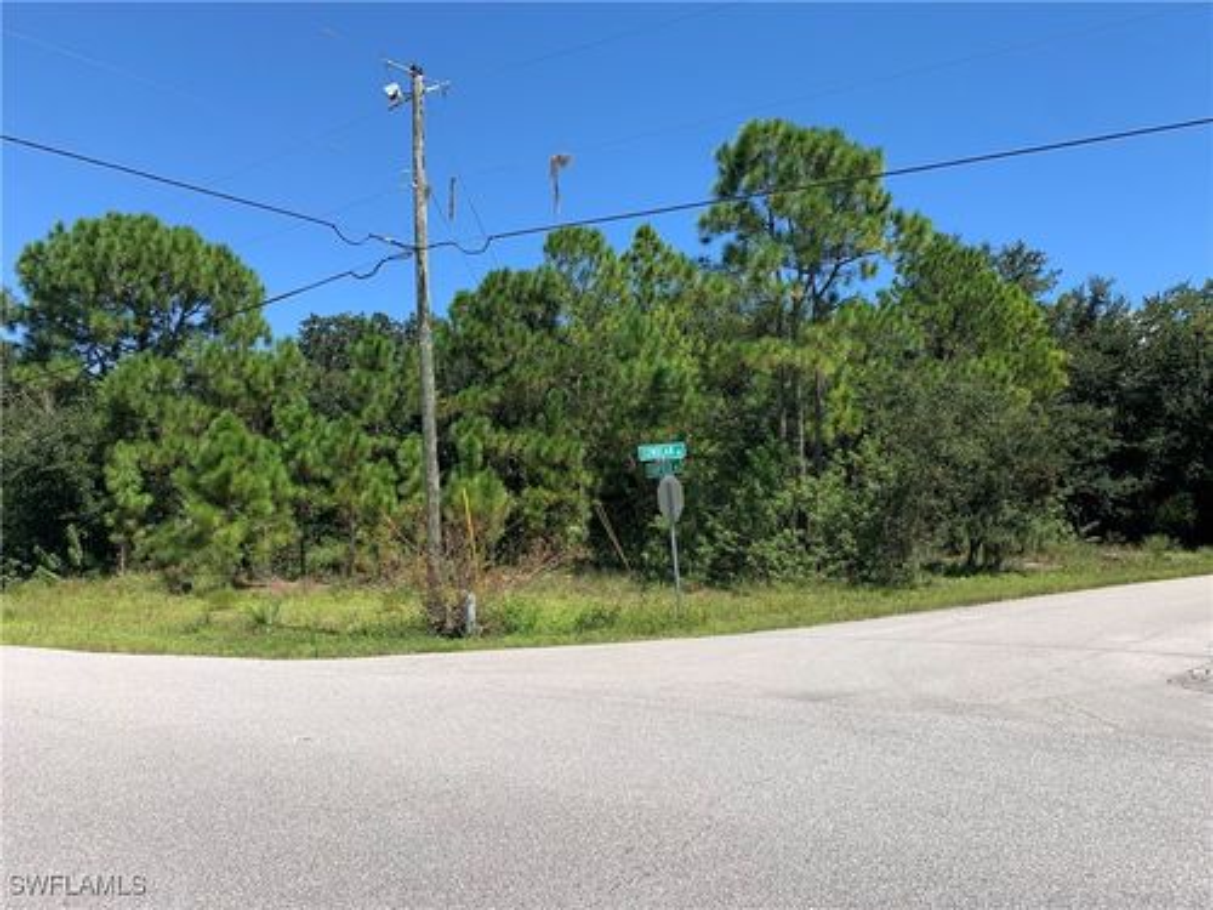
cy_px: 455
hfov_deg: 67.3
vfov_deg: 53.1
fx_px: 911
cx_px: 606
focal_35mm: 26
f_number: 1.8
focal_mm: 4.25
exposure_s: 1/2481
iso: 25
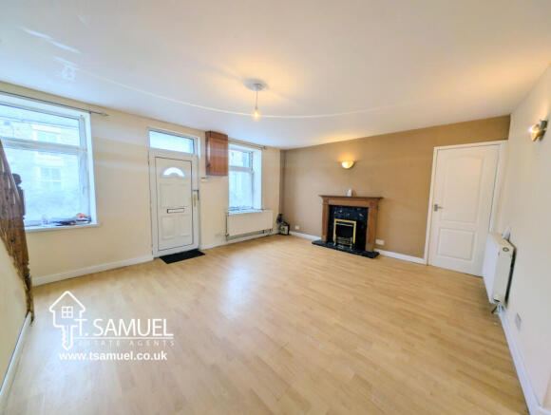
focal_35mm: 12
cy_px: 208
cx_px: 276
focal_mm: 2.23
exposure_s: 1/100
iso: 47
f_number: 1.95
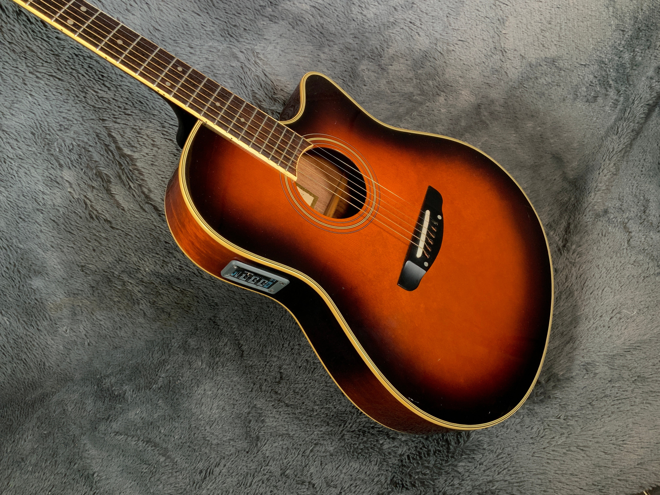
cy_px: 248
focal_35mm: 29
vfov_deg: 48.2
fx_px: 553
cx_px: 330
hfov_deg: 61.7
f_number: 1.8
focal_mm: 3
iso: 64
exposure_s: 1/78
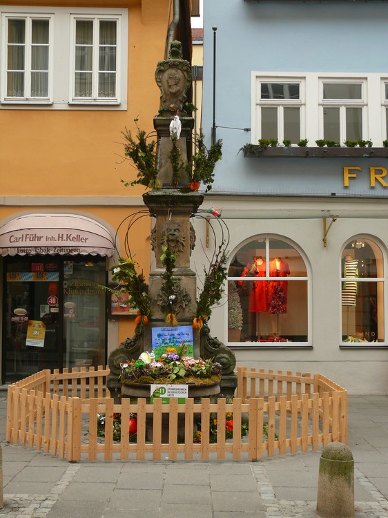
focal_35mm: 50
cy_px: 259
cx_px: 194
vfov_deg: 38.2
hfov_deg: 29.1
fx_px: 748
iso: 100
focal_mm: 10.6
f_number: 3.2
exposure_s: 1/40
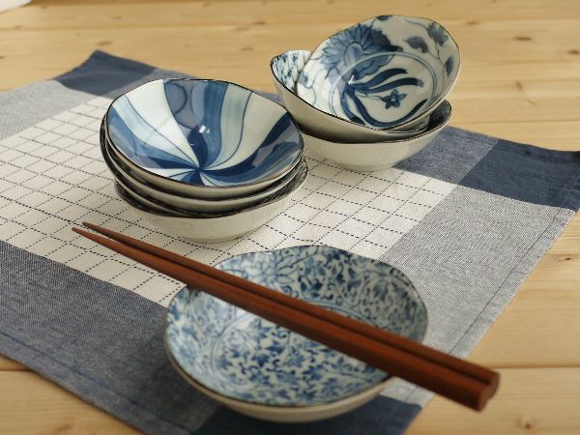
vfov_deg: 49.7
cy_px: 218
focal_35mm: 28
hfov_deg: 63.4
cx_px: 290
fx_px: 469
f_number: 2.5
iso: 160
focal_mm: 14
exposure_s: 1/125
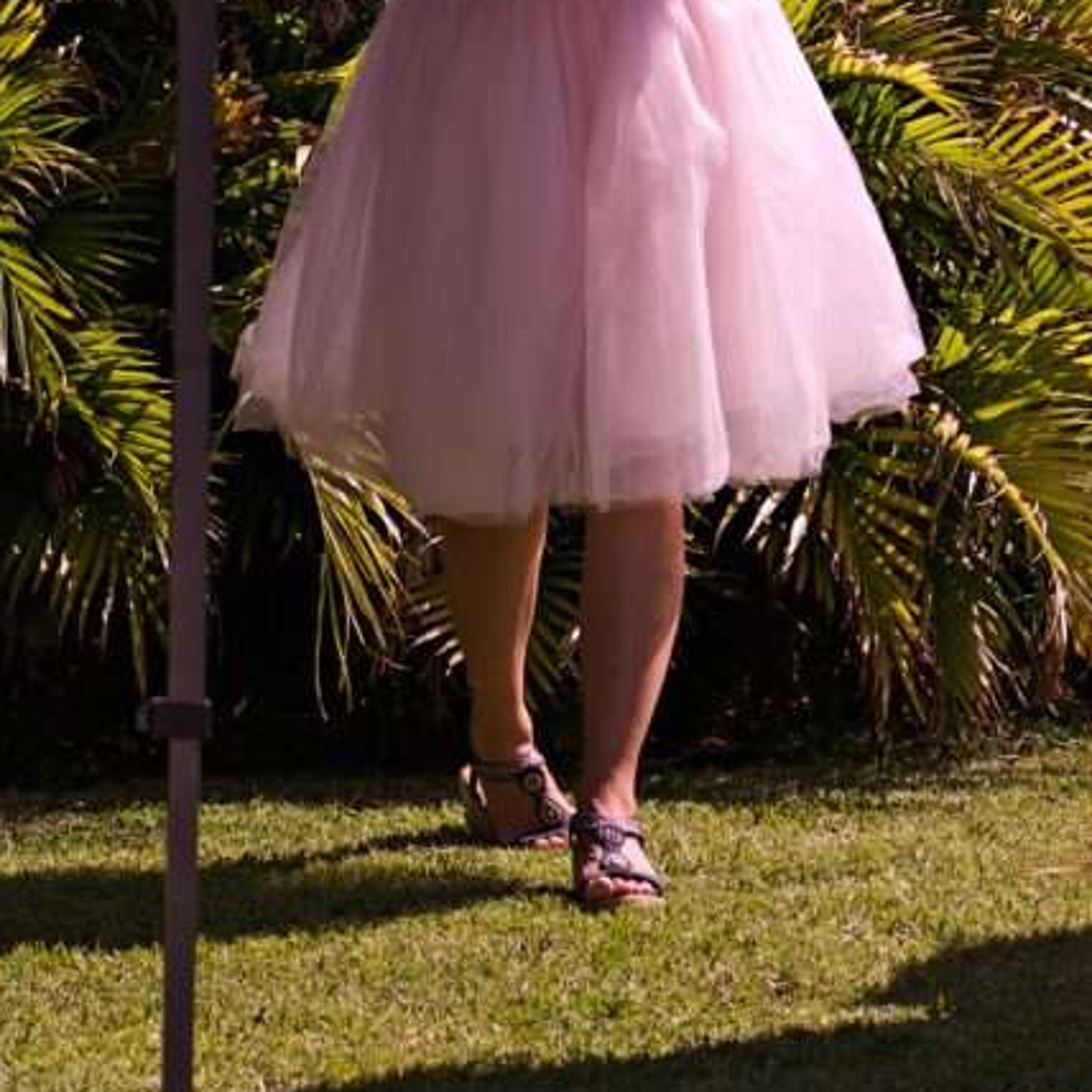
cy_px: -432
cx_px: 2079
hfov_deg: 6.7
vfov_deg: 6.8
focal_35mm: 254
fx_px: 9065
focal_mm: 50
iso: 50
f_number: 3.2
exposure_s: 1/1250
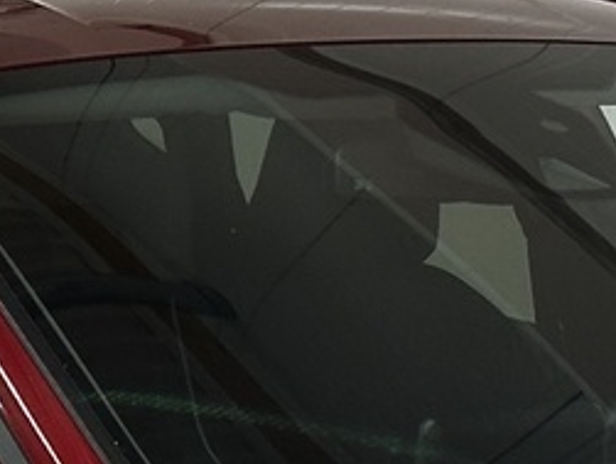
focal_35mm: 275
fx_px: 4901
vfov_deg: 5.4
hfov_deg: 7.2
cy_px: 729
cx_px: 579
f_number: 1.78
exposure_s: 1/121
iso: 80
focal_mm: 6.86
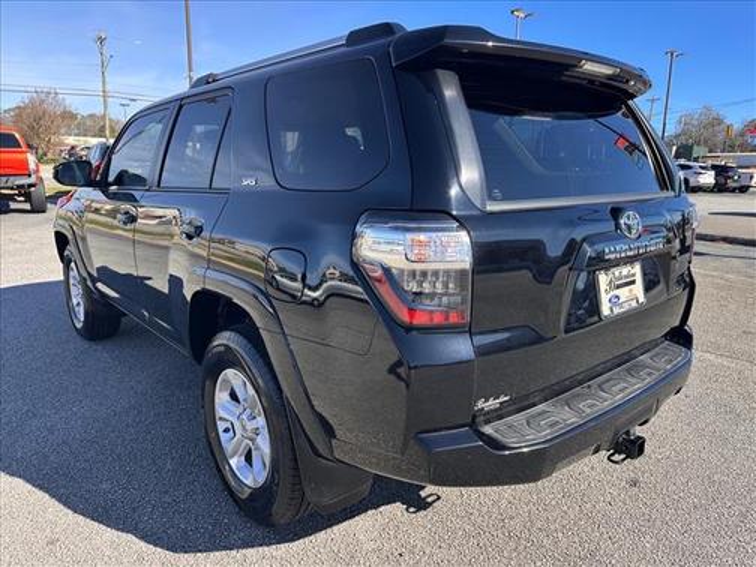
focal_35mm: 24
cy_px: 284
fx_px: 524
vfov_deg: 56.8
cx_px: 378
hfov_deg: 71.6
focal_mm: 6.86
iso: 80
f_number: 1.78
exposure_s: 1/1517
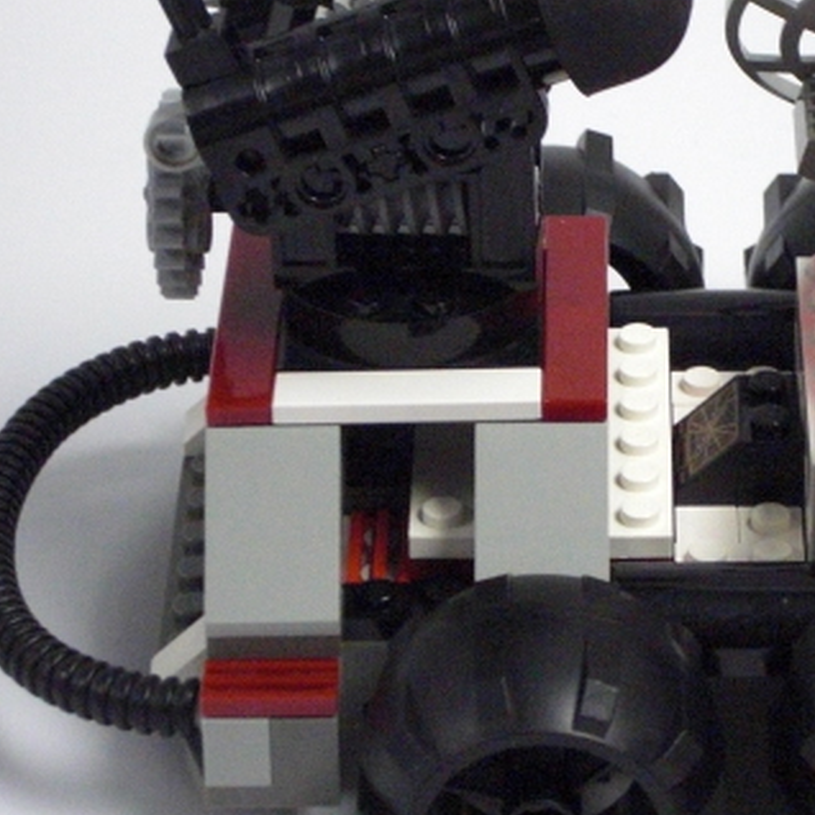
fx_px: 5114
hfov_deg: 9.1
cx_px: 733
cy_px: 390
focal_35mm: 192
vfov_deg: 9.1
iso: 800
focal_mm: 18.9
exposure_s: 1/80
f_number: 5.3
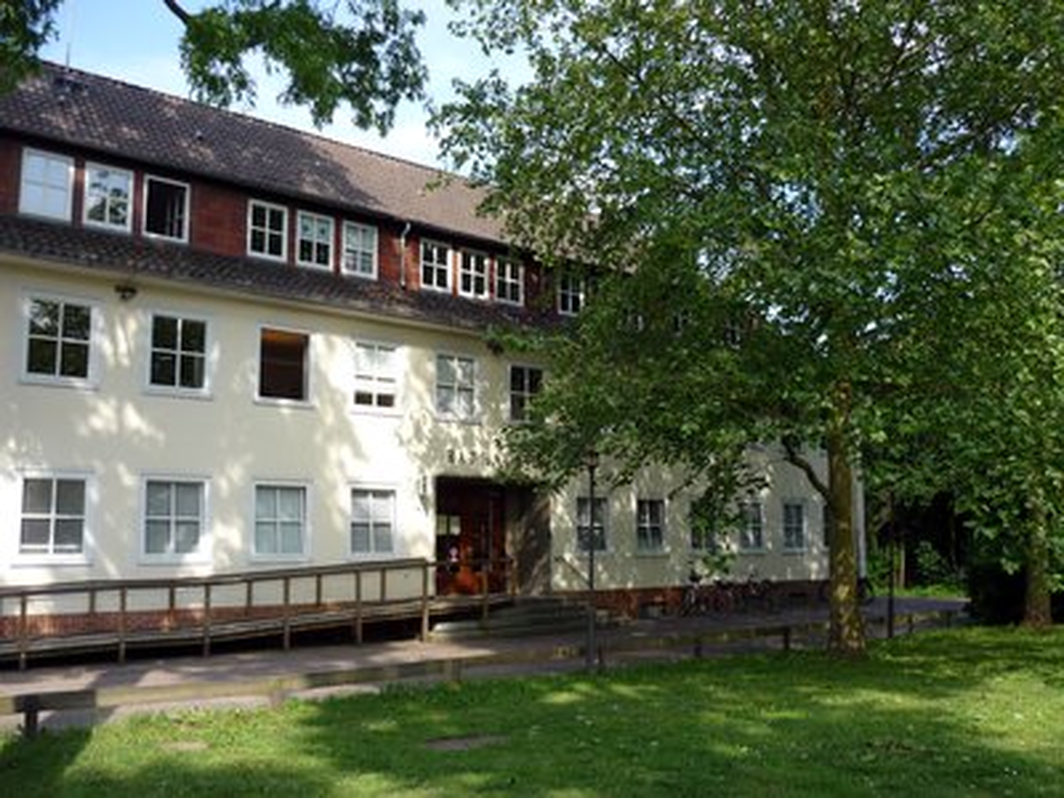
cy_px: 399
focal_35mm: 33
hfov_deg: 55.4
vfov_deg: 42.9
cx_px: 532
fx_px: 1014
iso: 100
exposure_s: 1/400
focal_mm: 5.5
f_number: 2.8
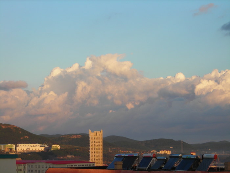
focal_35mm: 116
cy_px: 86
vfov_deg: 12.8
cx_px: 115
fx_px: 771
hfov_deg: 17.0
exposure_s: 1/85.7
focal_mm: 19.2
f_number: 5.3
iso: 50
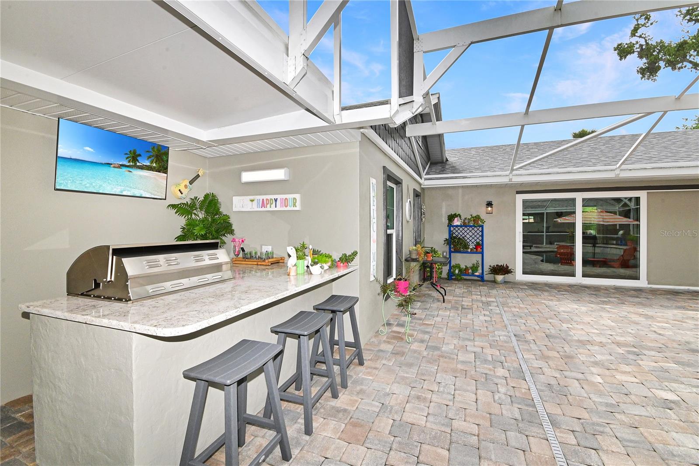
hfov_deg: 100.4
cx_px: 350
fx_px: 291
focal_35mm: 15
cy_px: 233
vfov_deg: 77.3
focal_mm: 10
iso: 800
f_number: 20
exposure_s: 1/200
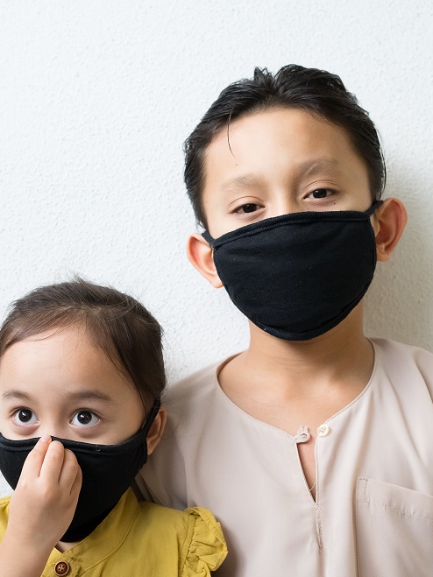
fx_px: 1218
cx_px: 110
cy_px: 287
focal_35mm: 73
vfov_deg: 26.7
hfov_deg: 20.0
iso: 2500
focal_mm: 50
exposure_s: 1/160
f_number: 4
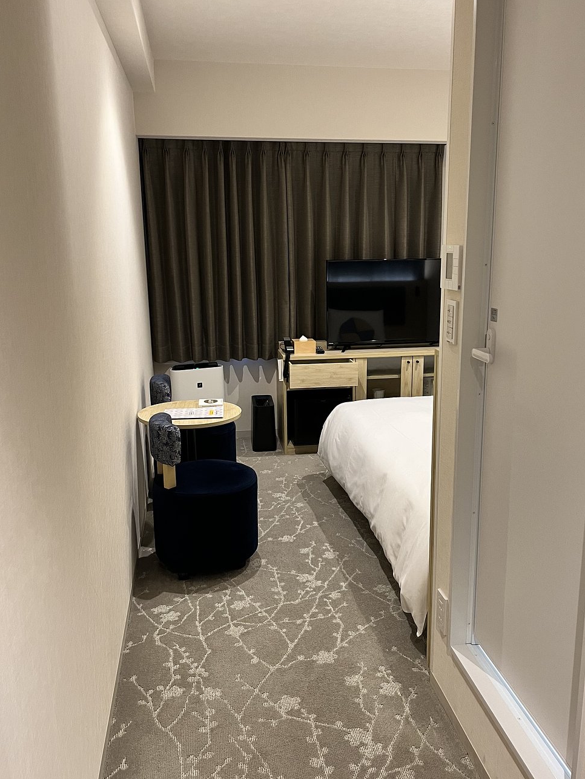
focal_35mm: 31
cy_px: 394
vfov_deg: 58.3
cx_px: 319
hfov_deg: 45.4
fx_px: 699
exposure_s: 1/60
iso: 250
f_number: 1.6
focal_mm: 5.1
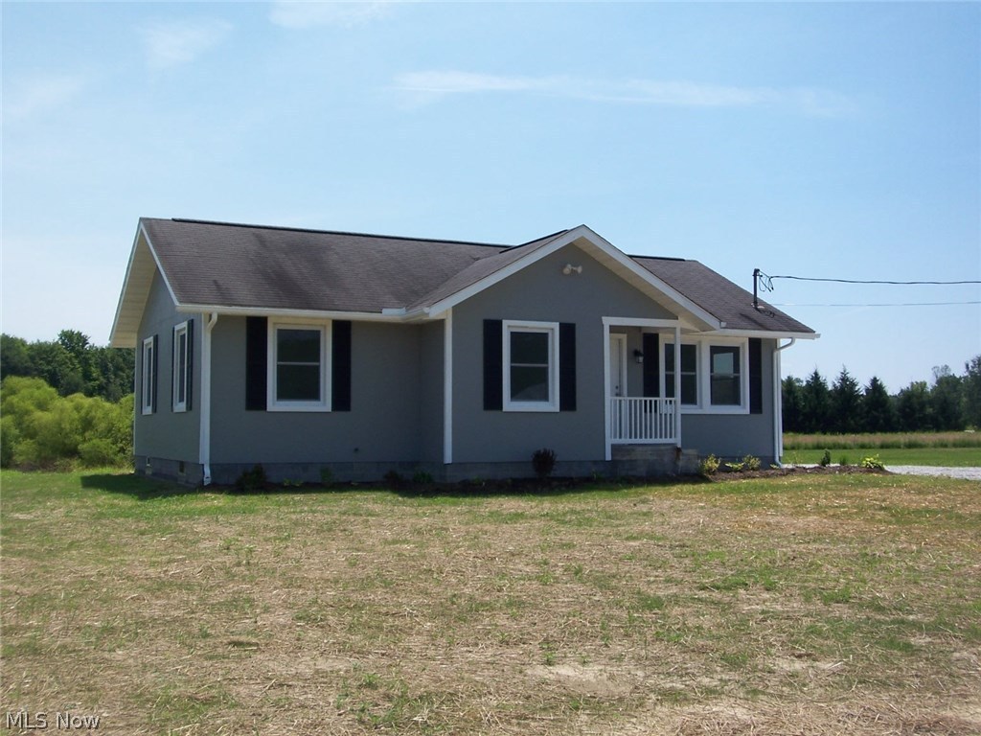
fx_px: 1105
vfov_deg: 36.8
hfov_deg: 47.9
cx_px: 490
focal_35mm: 39
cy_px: 368
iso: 64
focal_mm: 6.4
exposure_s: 1/640
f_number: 3.9
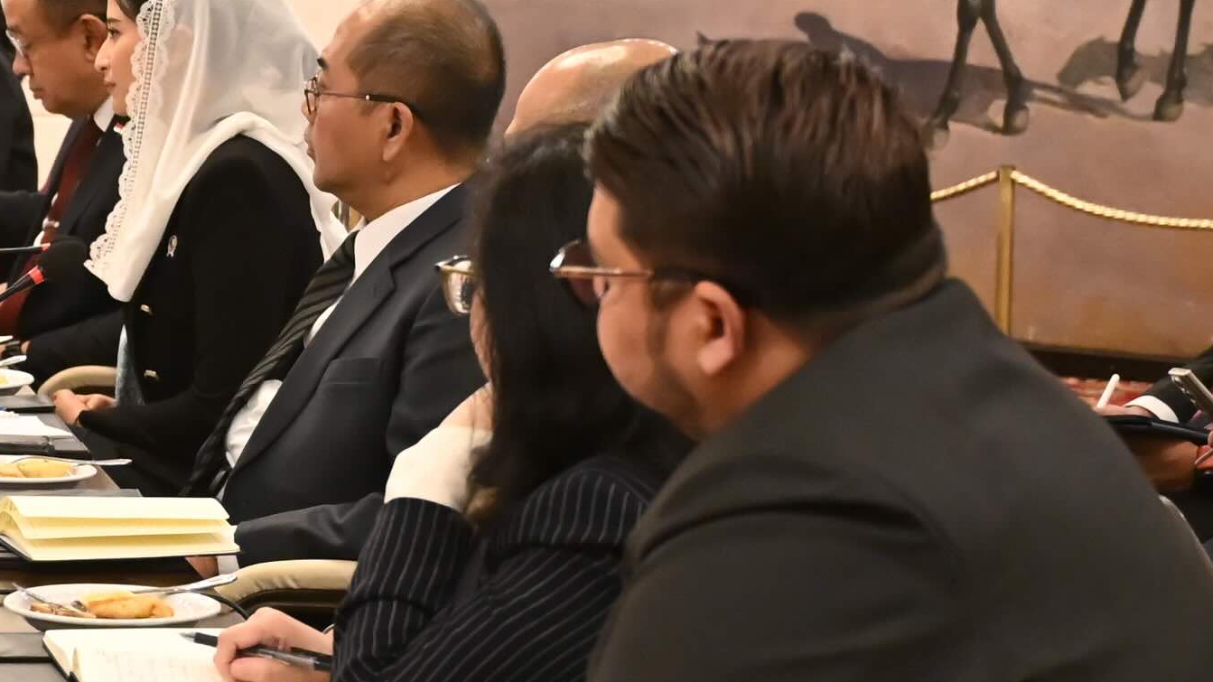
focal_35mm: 152
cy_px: 283
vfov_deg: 8.0
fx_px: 4888
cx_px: -494
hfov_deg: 13.5
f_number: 4
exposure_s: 1/100
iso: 5000
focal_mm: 43
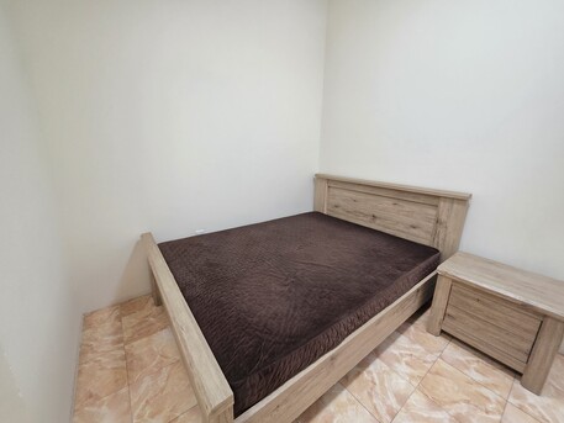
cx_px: 282
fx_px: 212
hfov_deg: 106.2
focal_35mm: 13
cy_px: 212
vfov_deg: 89.9
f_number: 1.9
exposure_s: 1/25
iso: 1250
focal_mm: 2.2
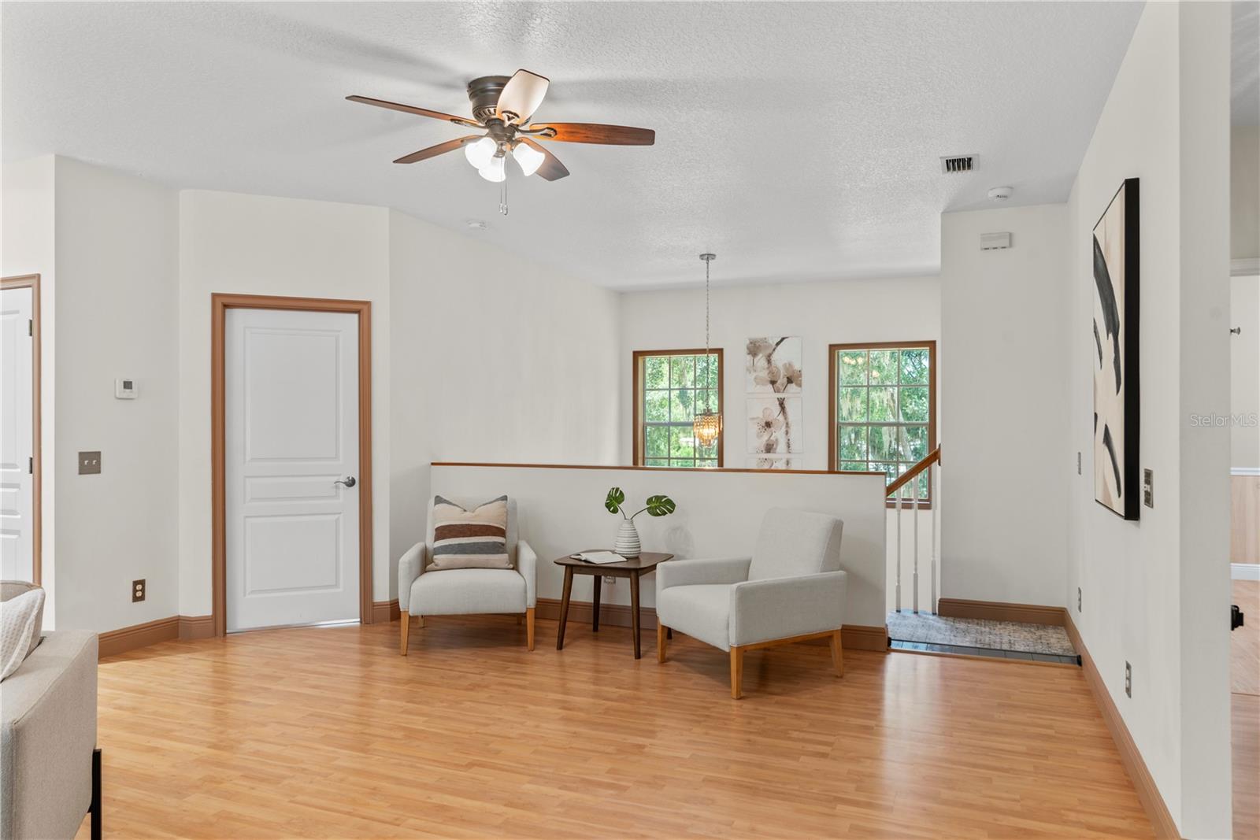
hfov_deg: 73.7
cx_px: 630
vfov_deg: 53.1
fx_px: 840
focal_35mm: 24
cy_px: 420
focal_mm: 24
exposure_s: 1/4
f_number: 8
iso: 100
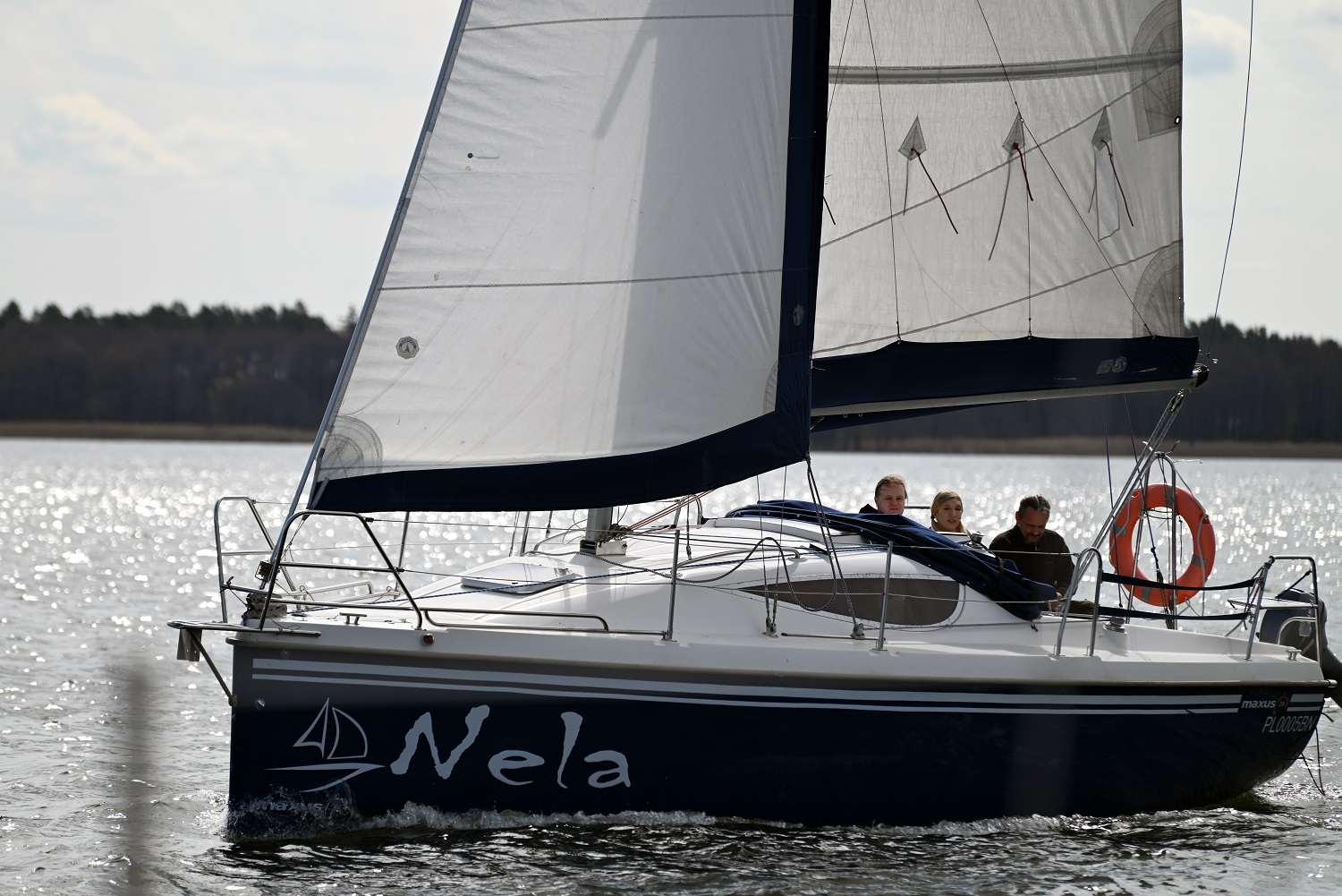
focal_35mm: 240
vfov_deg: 5.7
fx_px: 8949
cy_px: 448
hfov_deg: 8.6
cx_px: 671
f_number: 5.6
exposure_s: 1/1000
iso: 110
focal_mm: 240
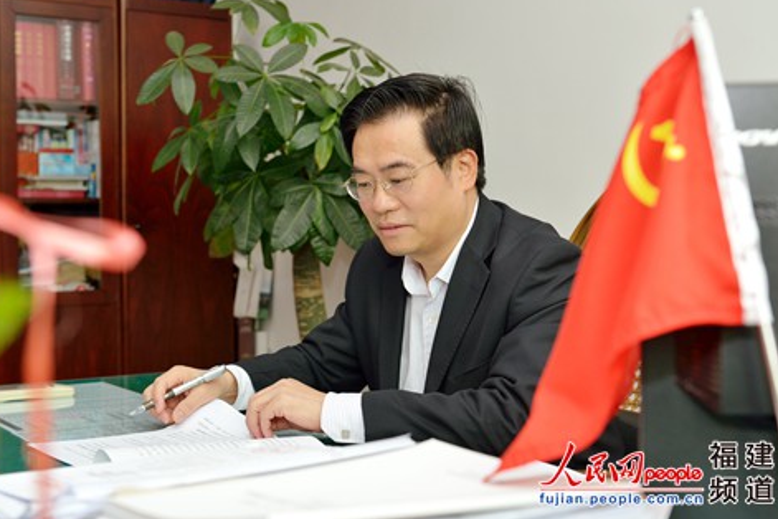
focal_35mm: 51
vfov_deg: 26.5
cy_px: 256
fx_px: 1102
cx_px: 390
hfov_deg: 38.9
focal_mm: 48
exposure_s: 1/160
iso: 500
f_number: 4.5
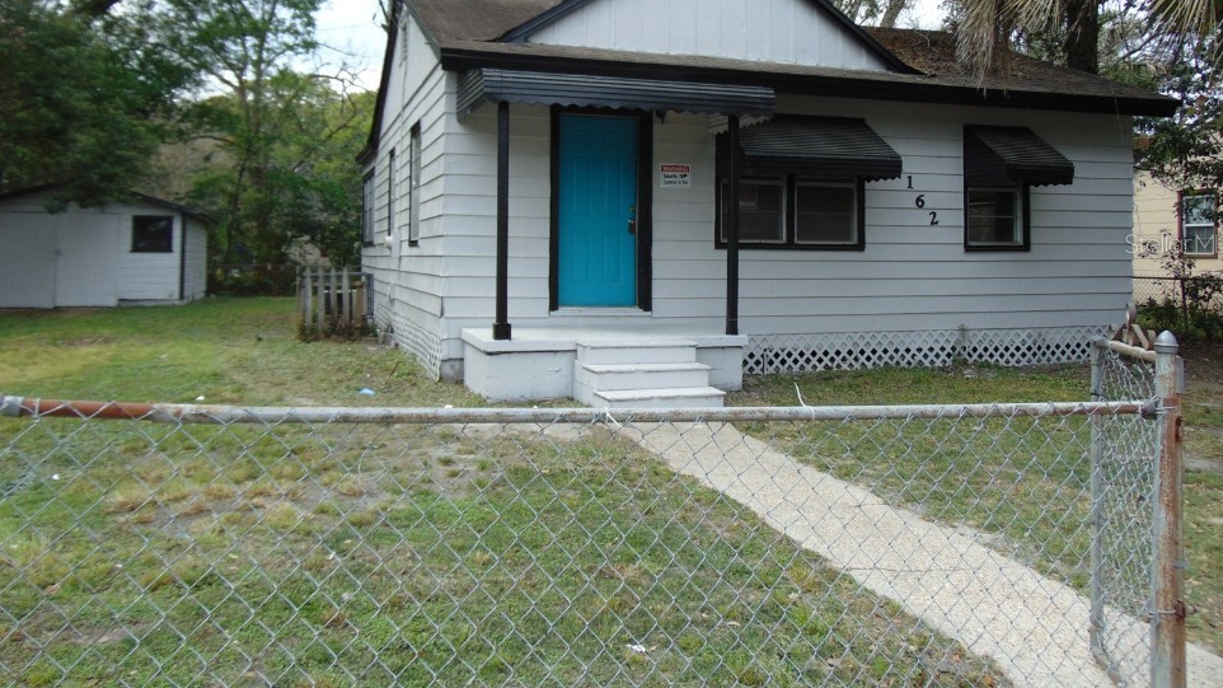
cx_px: 594
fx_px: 940
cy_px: 243
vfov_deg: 39.8
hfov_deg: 66.1
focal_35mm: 29
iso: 80
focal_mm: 4.5
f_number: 3
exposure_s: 1/500
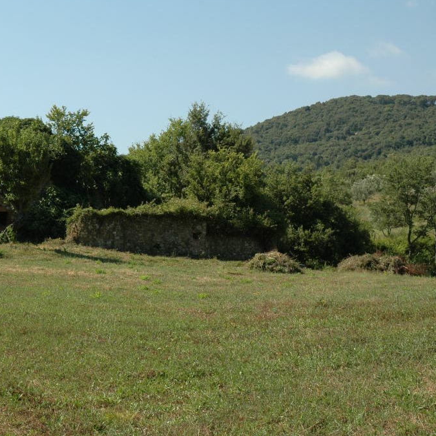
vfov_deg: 20.4
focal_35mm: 85
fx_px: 1211
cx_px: 116
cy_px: 217
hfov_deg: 20.3
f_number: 9
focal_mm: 44
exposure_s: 1/320
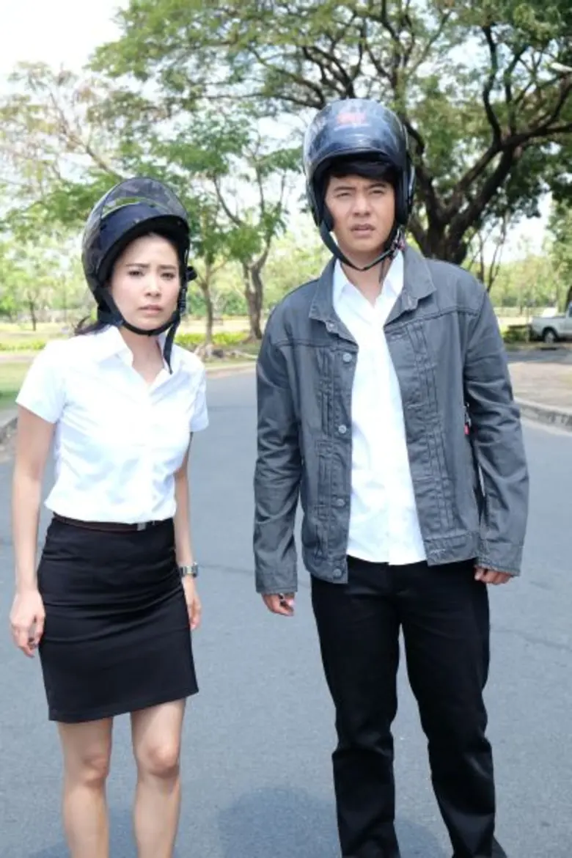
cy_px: 429
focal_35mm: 51
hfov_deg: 26.5
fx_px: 1215
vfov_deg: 38.9
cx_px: 286
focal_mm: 34.3
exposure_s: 1/140
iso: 200
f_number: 5.6
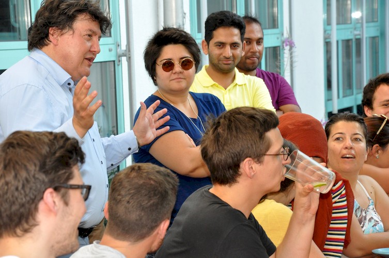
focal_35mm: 158
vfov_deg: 8.7
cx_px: 194
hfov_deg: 13.1
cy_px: 129
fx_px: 1700
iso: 1600
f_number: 10
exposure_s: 1/200
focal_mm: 105
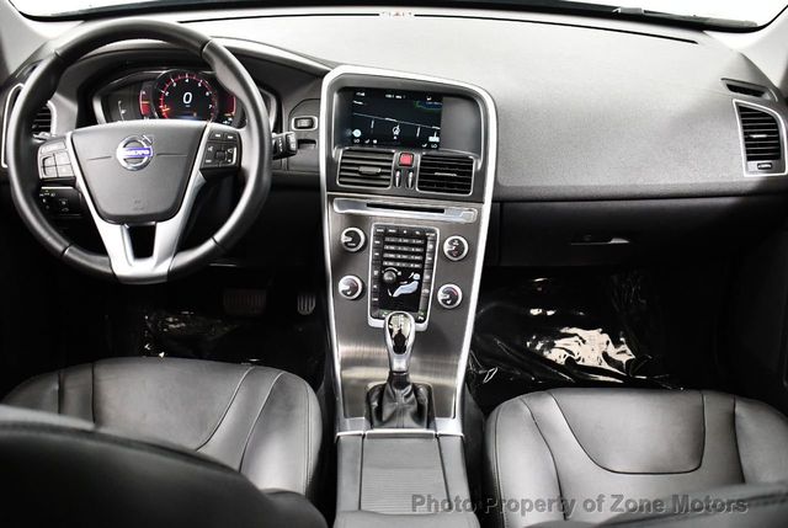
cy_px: 264
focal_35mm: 36
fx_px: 789
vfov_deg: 37.0
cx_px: 394
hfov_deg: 53.1
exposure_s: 1/60
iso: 4000
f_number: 3.5
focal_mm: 18
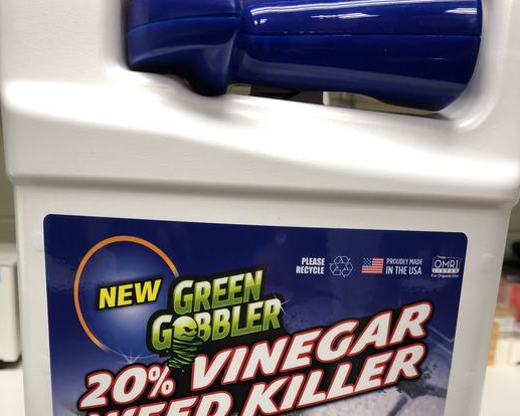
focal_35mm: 37
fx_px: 570
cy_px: 342
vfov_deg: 38.4
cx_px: 260
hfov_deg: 49.1
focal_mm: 4
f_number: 1.8
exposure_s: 1/30
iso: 40
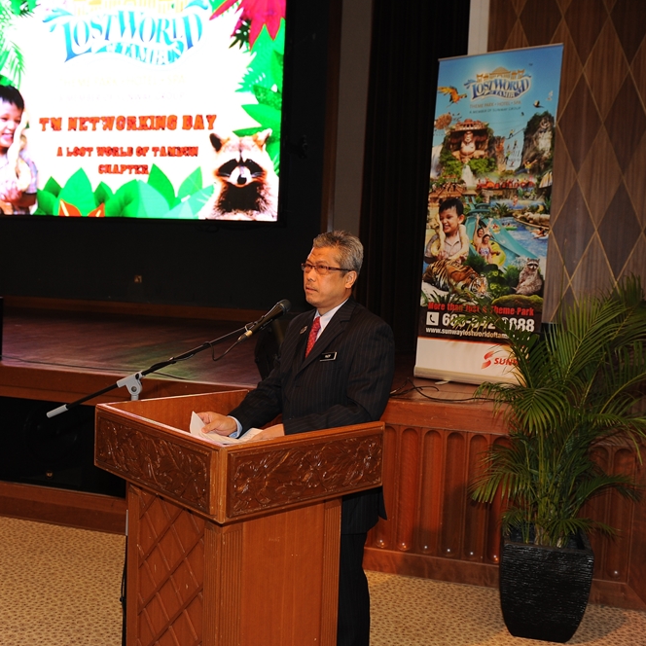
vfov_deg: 43.9
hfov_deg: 43.9
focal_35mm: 38
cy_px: 324
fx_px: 802
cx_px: 313
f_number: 3.5
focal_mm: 29
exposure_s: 1/80
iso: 800
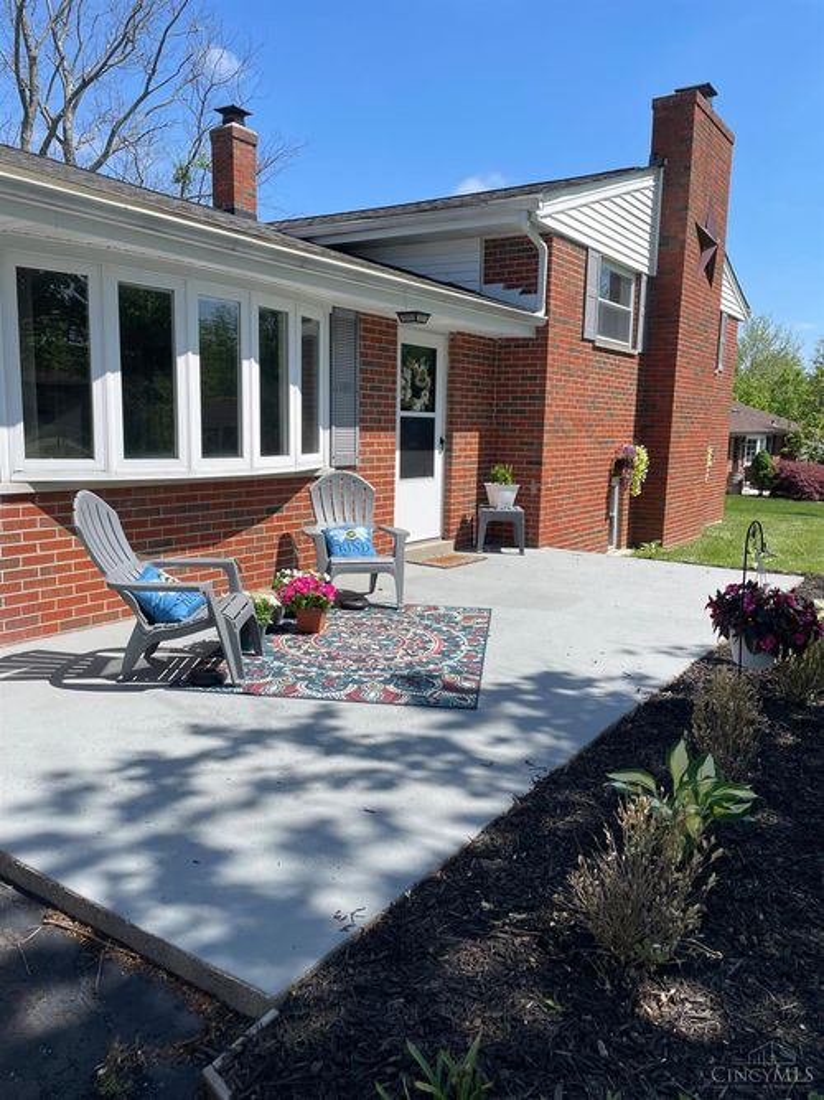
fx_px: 825
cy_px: 550
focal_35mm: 26
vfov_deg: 67.3
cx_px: 412
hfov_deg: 53.0
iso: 32
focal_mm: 4.2
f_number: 1.6
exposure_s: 1/2882
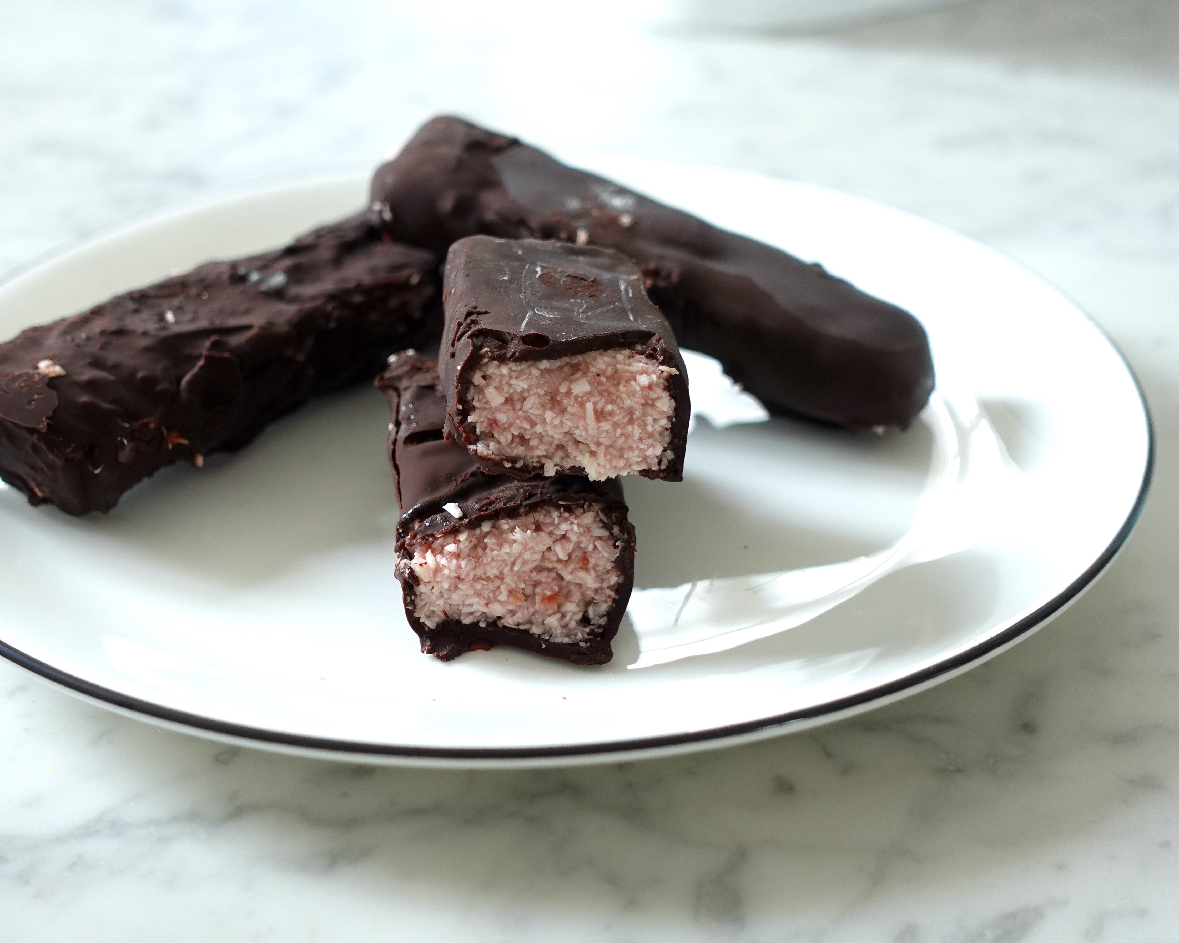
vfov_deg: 27.6
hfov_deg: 34.1
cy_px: 466
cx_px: 516
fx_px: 1919
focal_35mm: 55
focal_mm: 18
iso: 320
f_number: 3.2
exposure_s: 1/20
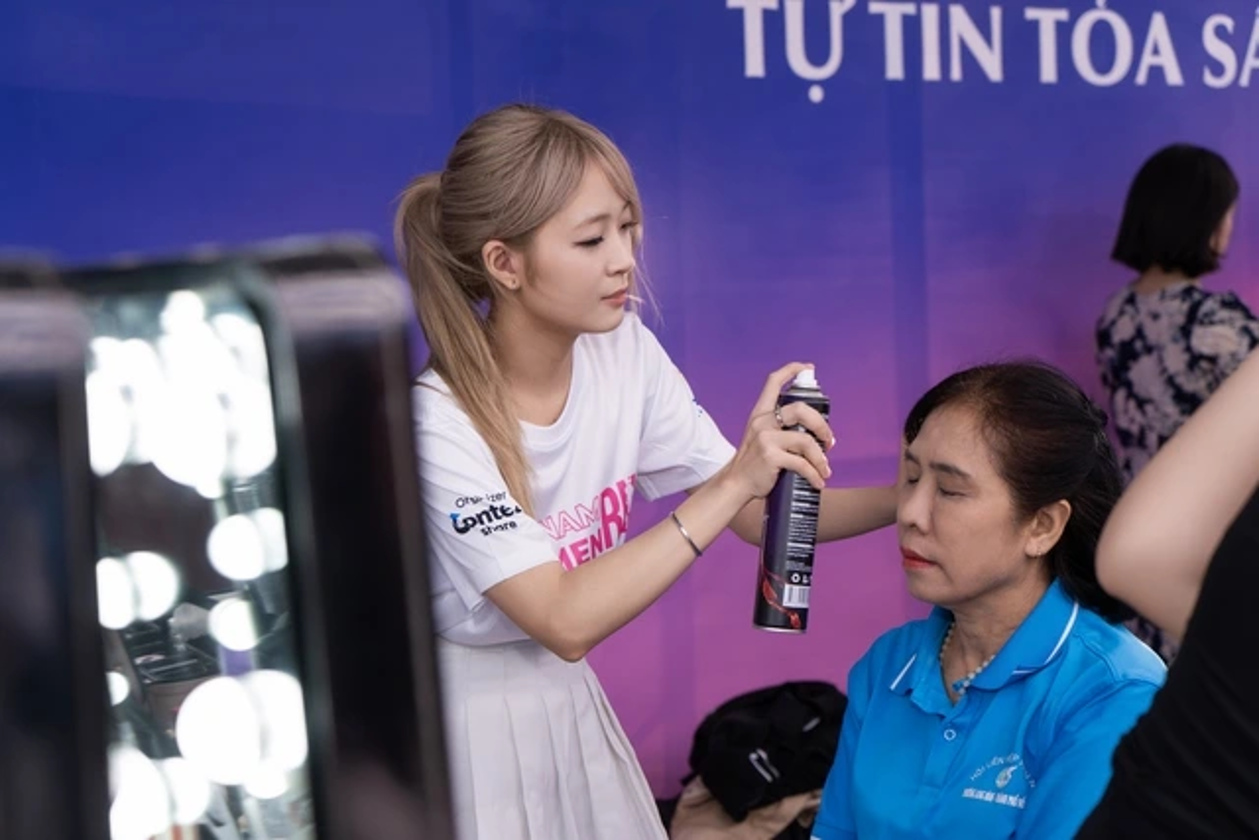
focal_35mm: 63
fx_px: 2204
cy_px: 420
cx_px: 630
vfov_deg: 21.6
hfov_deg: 31.9
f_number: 4.5
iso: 320
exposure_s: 1/200
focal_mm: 63
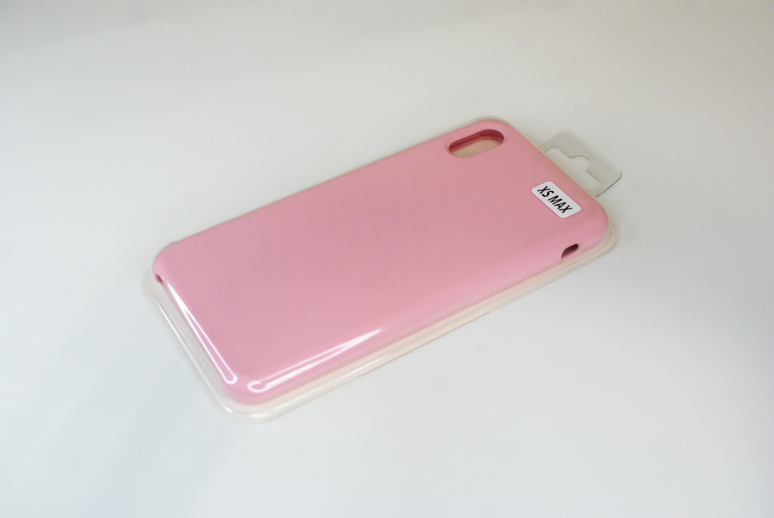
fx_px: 1130
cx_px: 387
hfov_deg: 37.8
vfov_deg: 25.8
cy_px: 259
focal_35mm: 52
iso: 1600
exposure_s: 1/160
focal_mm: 35
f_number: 5.6
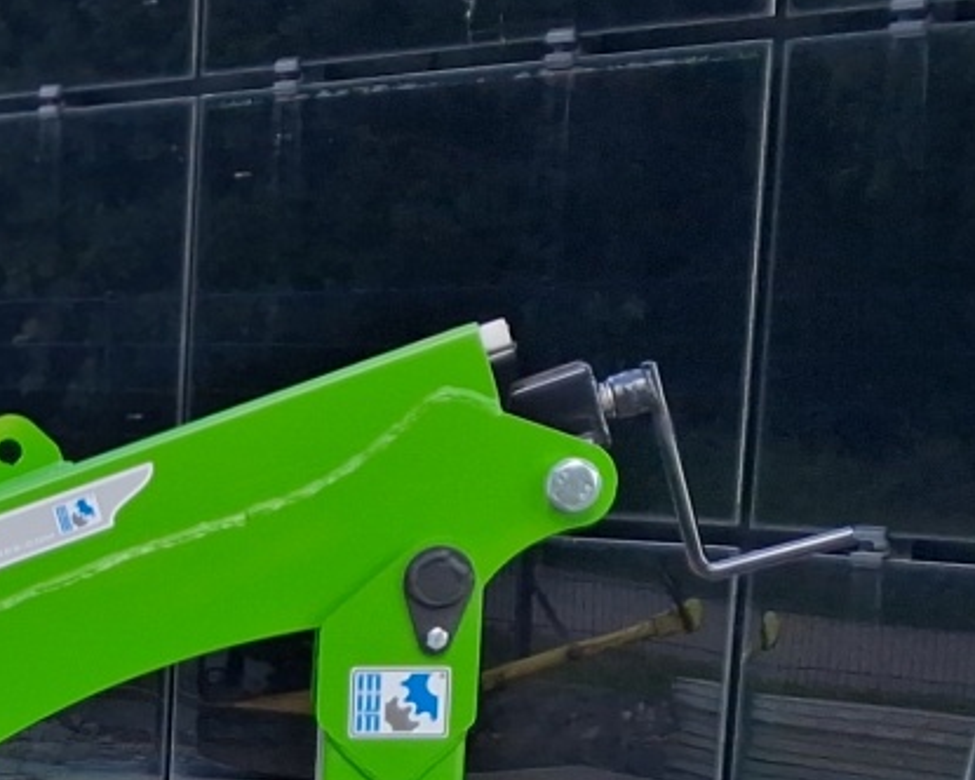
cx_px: -254
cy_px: 1083
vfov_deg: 12.2
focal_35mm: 122
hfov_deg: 15.1
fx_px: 3520
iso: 20
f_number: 1.8
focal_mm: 4
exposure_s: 1/135
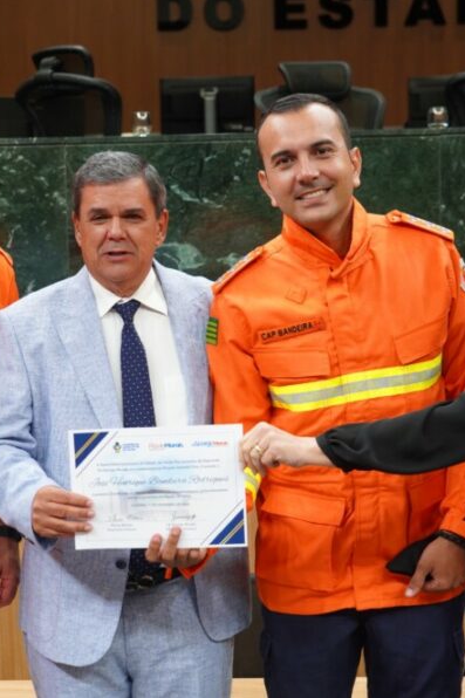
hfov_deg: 18.4
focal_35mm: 74
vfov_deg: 27.4
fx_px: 1434
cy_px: 349
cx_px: 171
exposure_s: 1/200
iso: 1250
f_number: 5
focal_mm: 49
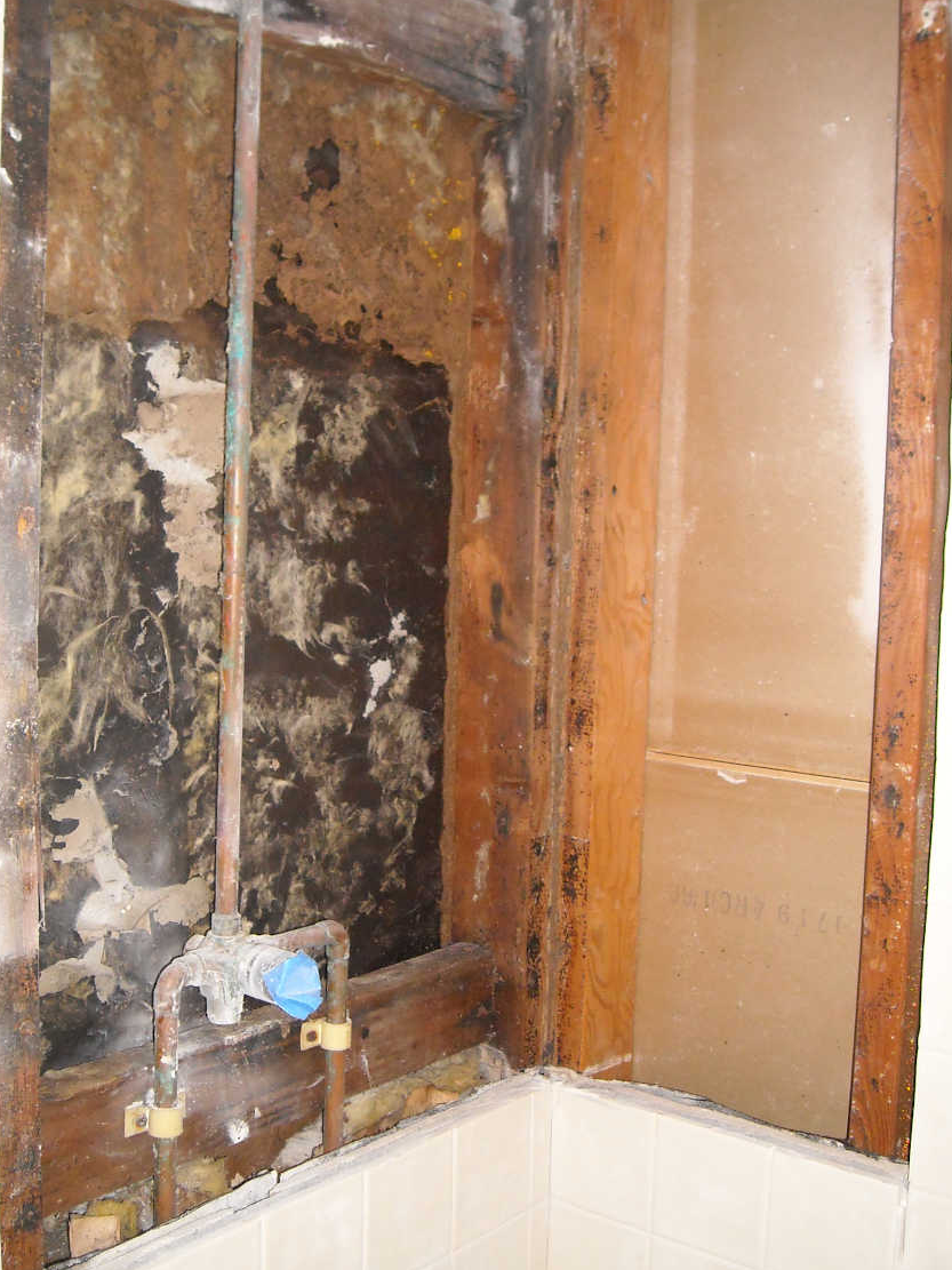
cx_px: 448
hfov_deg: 34.3
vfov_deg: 44.7
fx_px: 1540
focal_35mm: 42
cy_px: 573
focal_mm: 5.7
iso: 200
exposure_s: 1/60
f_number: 2.8
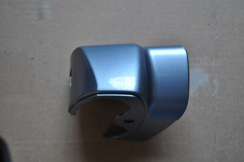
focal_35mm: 52
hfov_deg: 37.9
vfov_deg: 25.7
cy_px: 81
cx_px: 122
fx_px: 355
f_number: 5
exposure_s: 1/50
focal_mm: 35
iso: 800
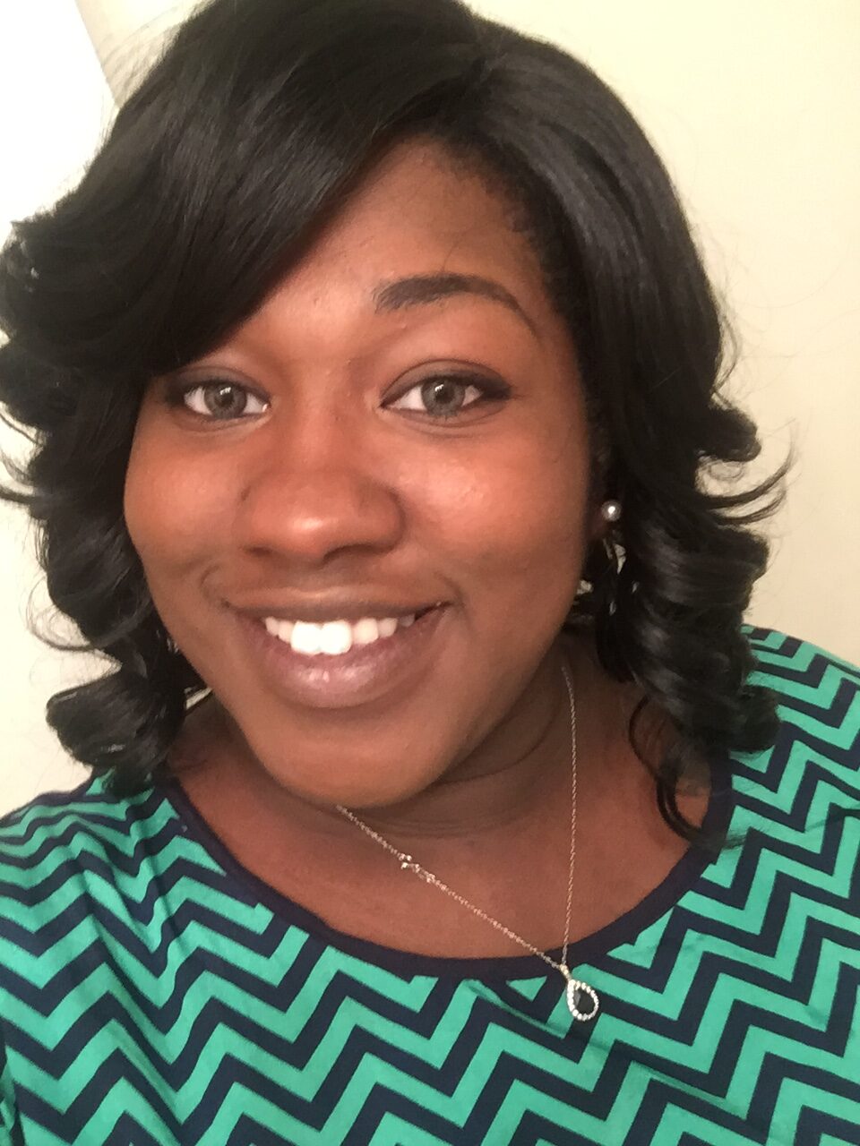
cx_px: 430
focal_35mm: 31
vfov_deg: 58.4
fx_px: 1027
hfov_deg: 45.4
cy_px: 573
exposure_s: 1/30
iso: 200
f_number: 2.2
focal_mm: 2.65
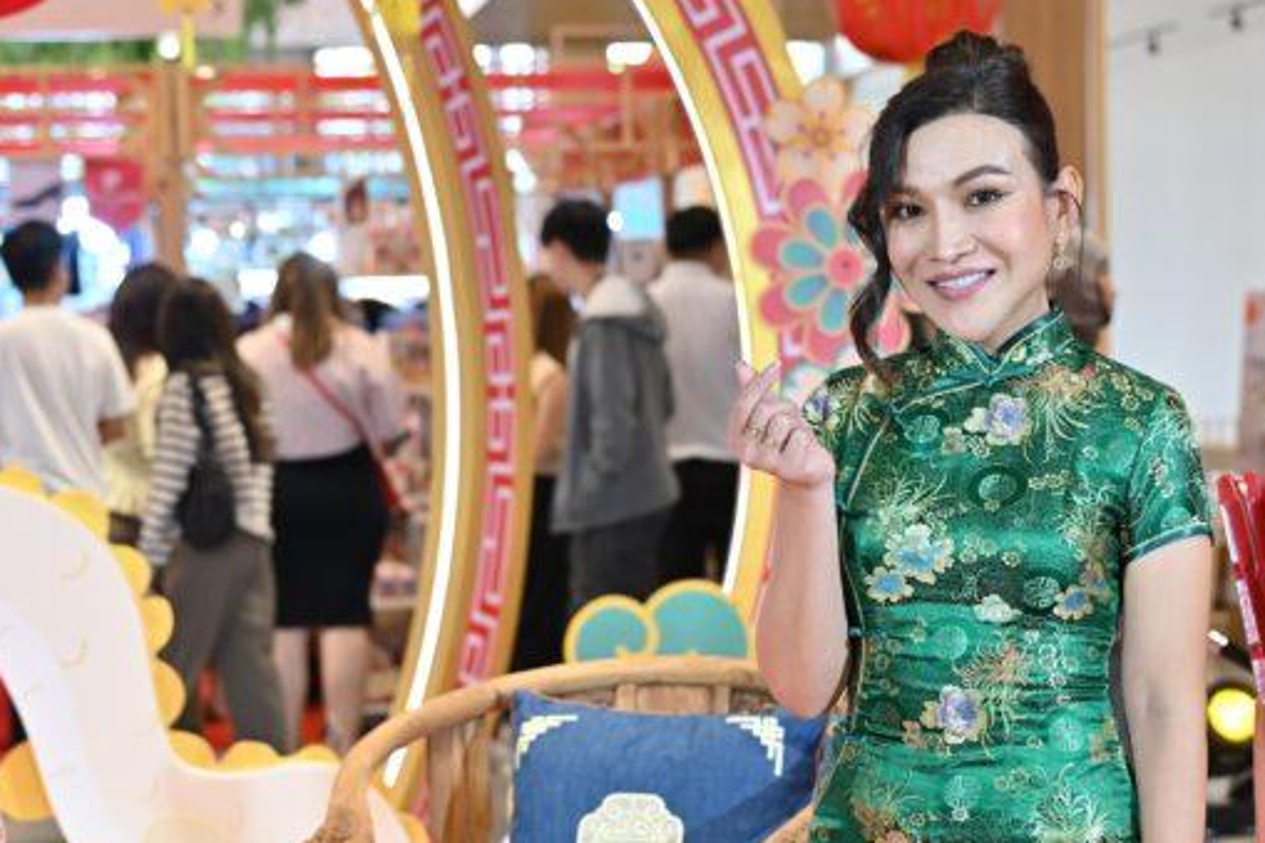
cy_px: 628
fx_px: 3442
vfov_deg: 13.9
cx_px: 706
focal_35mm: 98
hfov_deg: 20.8
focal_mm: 65
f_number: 4
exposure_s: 1/200
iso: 1600
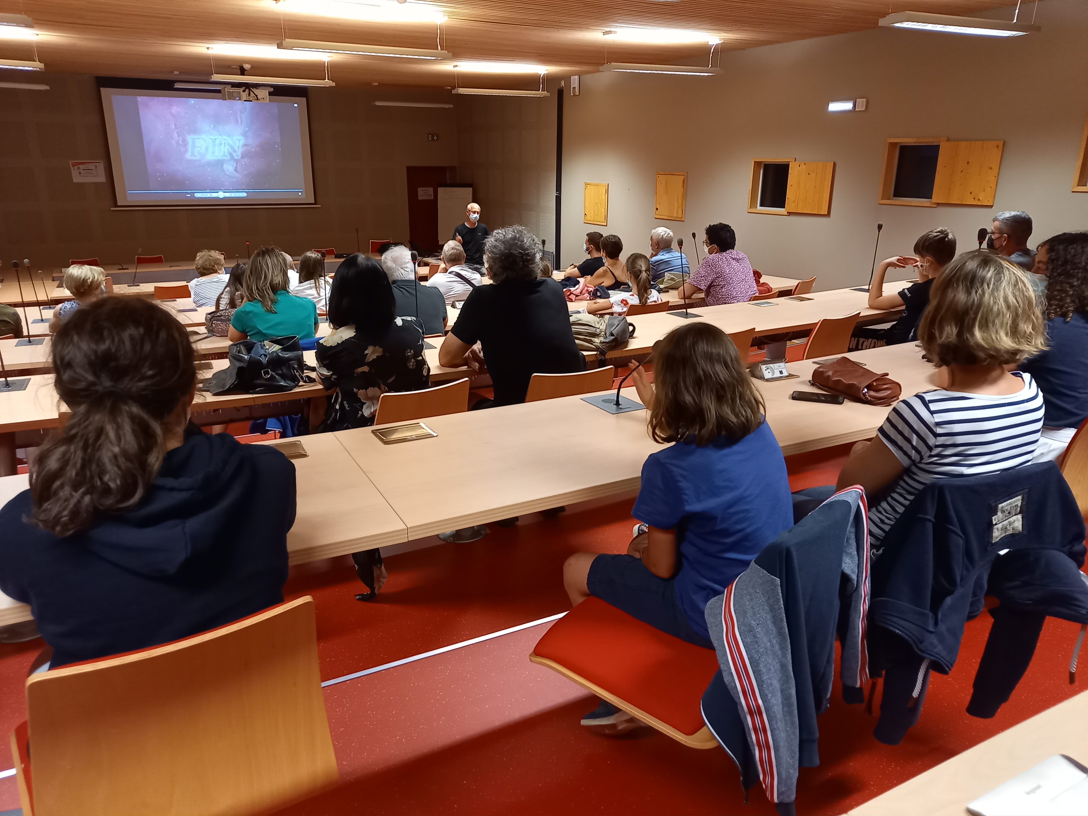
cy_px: 408
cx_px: 544
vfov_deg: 54.9
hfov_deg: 69.4
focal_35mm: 25
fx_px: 786
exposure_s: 1/33.3
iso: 500
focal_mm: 4.6
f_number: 2
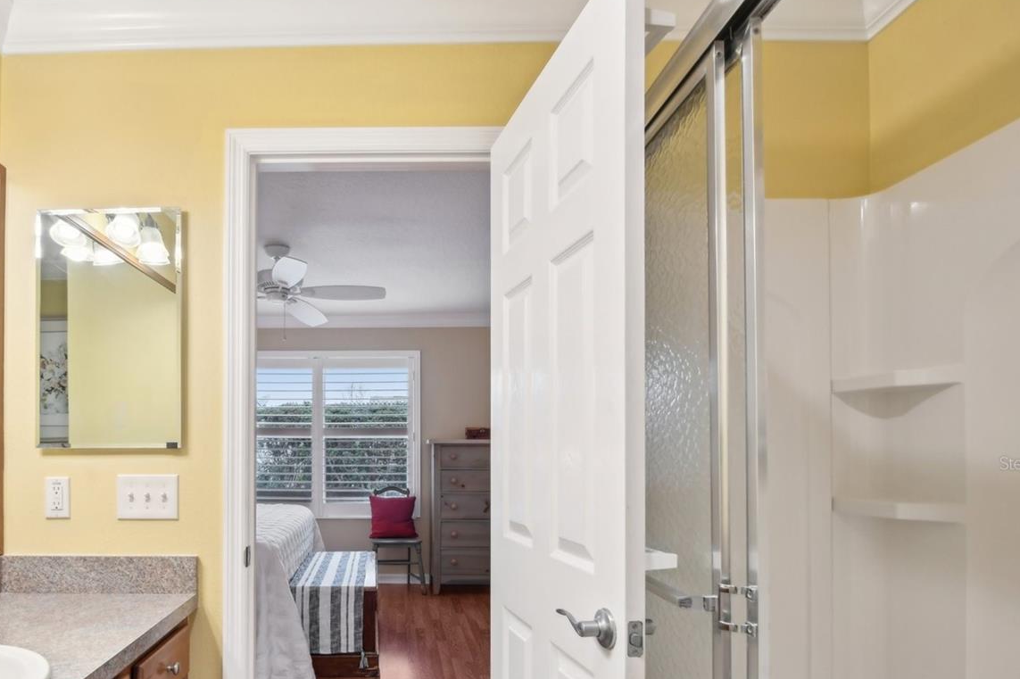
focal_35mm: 21
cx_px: 365
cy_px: 463
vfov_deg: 57.9
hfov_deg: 79.3
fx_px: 595
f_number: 8
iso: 400
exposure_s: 1/8
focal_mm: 15
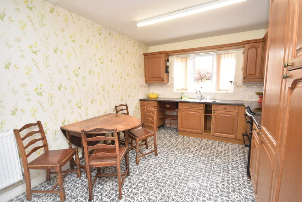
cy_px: 101
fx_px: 134
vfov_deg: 73.7
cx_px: 156
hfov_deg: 96.7
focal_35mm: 16
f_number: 4
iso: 800
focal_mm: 10
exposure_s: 1/125
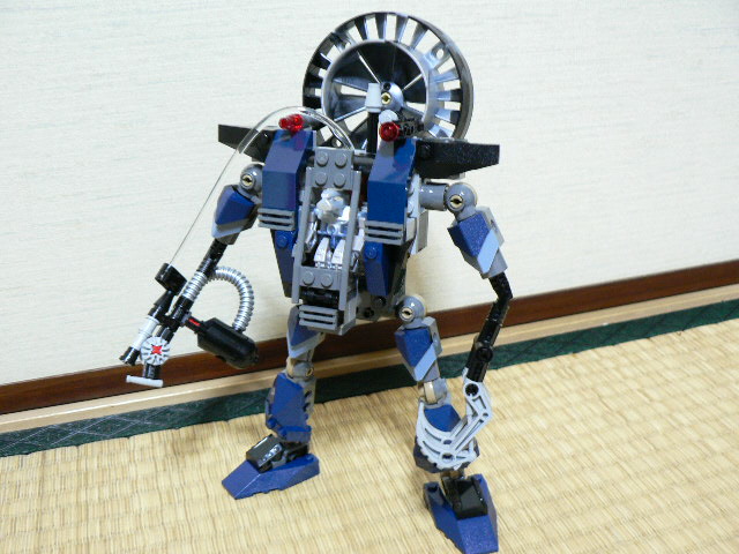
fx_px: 769
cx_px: 370
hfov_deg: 51.4
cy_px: 277
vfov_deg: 39.7
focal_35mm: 36
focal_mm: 6
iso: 200
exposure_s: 1/5
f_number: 2.8
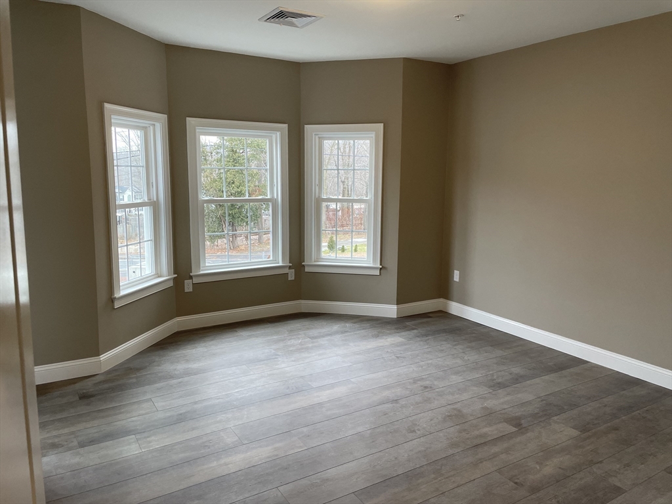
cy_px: 252
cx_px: 336
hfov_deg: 67.3
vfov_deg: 53.1
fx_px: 505
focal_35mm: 26
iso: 125
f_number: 1.6
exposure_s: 1/120
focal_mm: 4.2
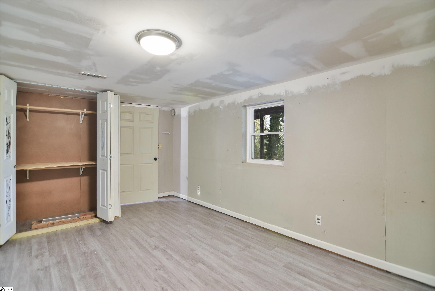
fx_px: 199
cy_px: 146
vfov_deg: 72.1
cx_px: 218
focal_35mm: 16
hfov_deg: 95.0
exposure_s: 1/2.5
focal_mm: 11
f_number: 2.8
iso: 100
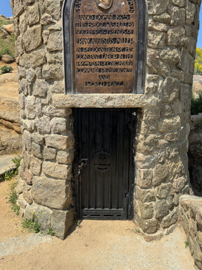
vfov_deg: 71.6
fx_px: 187
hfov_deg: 56.8
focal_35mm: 24
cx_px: 101
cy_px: 135
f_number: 1.78
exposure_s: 1/4310
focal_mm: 6.76
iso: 80
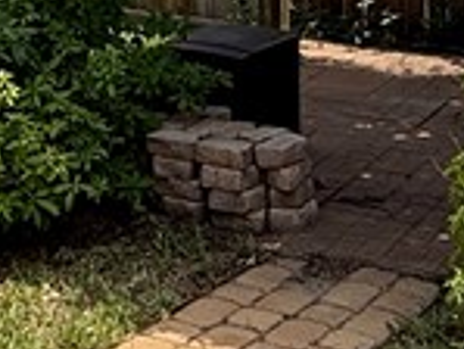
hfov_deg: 20.4
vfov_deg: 13.8
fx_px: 1288
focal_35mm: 96
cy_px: -274
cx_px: 193
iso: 50
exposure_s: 1/2320
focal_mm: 2.22
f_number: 2.2
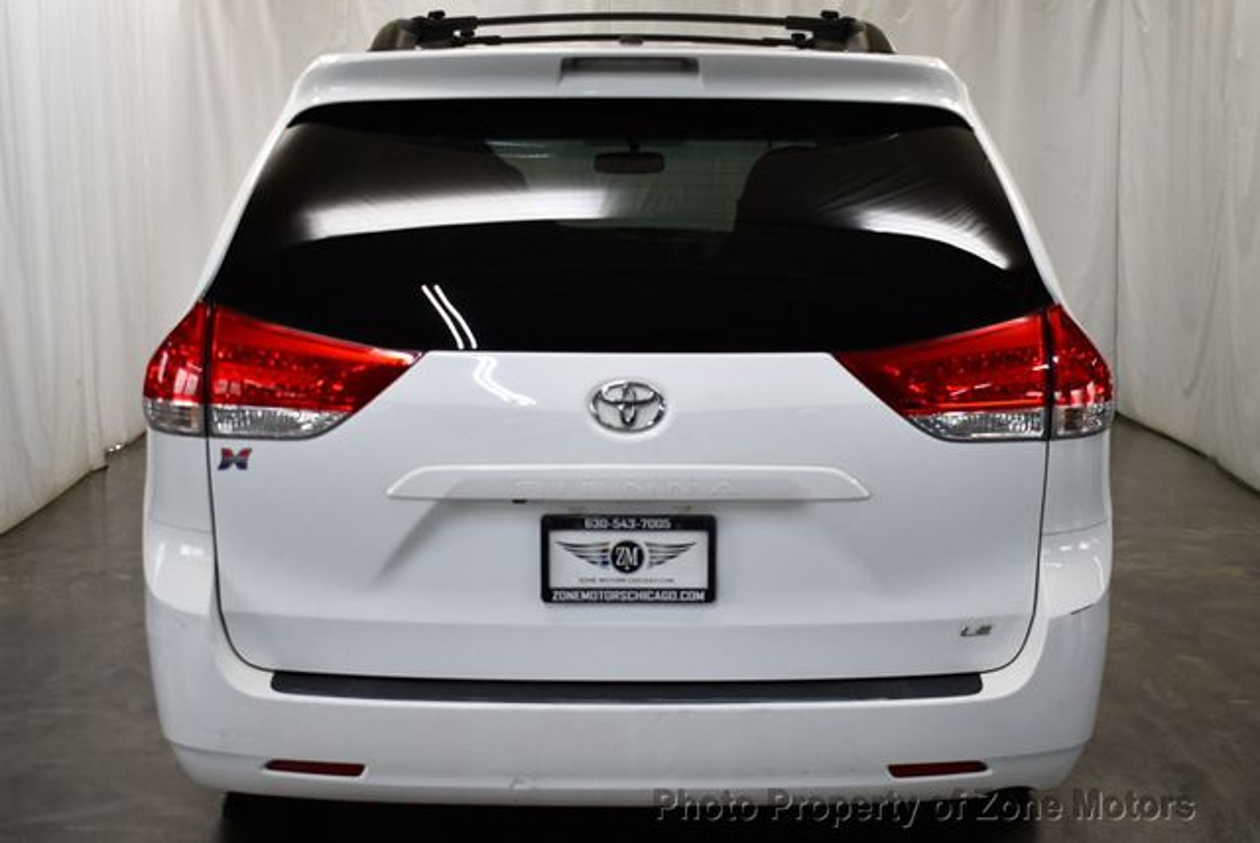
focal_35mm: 48
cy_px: 422
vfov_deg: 28.1
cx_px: 630
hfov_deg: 41.1
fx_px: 1681
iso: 800
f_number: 4
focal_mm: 24
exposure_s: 1/160
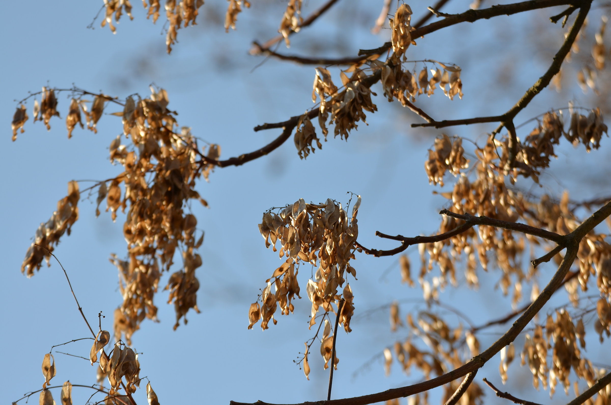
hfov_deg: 10.2
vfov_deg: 6.8
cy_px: 202
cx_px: 306
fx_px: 3429
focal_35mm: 202
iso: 100
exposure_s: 1/500
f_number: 5.6
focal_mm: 135
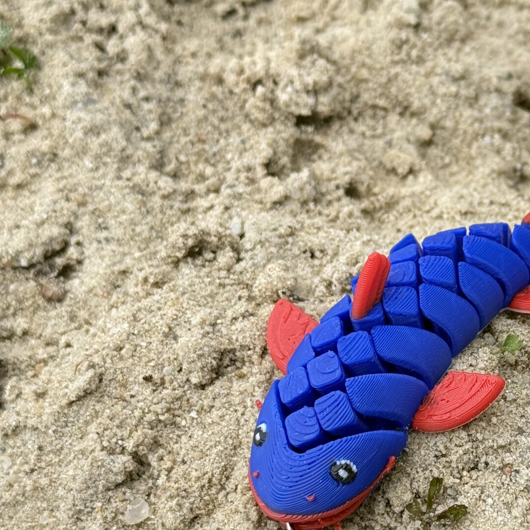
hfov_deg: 17.0
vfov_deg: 17.2
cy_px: 346
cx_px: 468
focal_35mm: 101
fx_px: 1750
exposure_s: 1/425
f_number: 1.78
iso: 80
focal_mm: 6.76
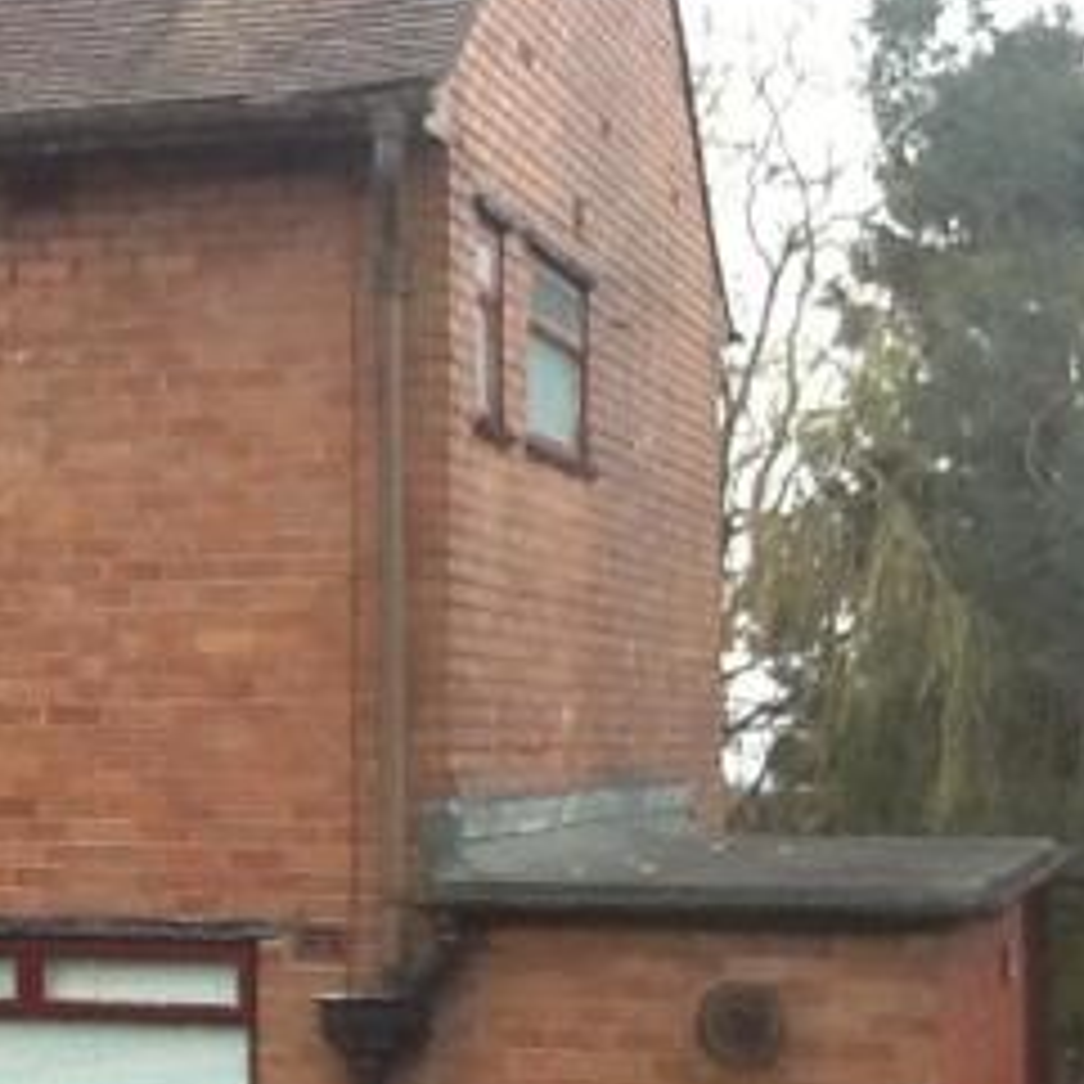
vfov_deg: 18.5
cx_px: 2
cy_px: 627
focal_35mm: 94
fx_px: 3330
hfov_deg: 18.0
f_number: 2.4
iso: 64
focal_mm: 2.03
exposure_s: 1/120
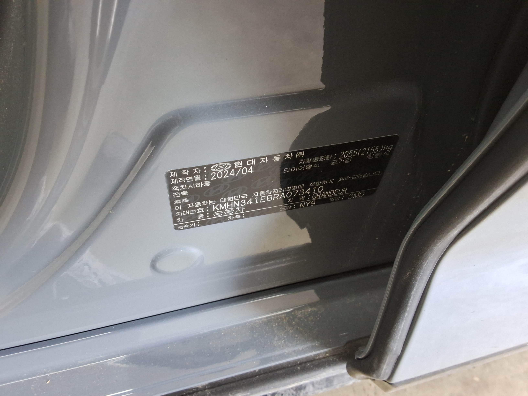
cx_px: 264
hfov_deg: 63.4
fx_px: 427
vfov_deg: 49.7
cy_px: 198
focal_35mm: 28
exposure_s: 1/40
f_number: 1.9
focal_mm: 2.91
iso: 68
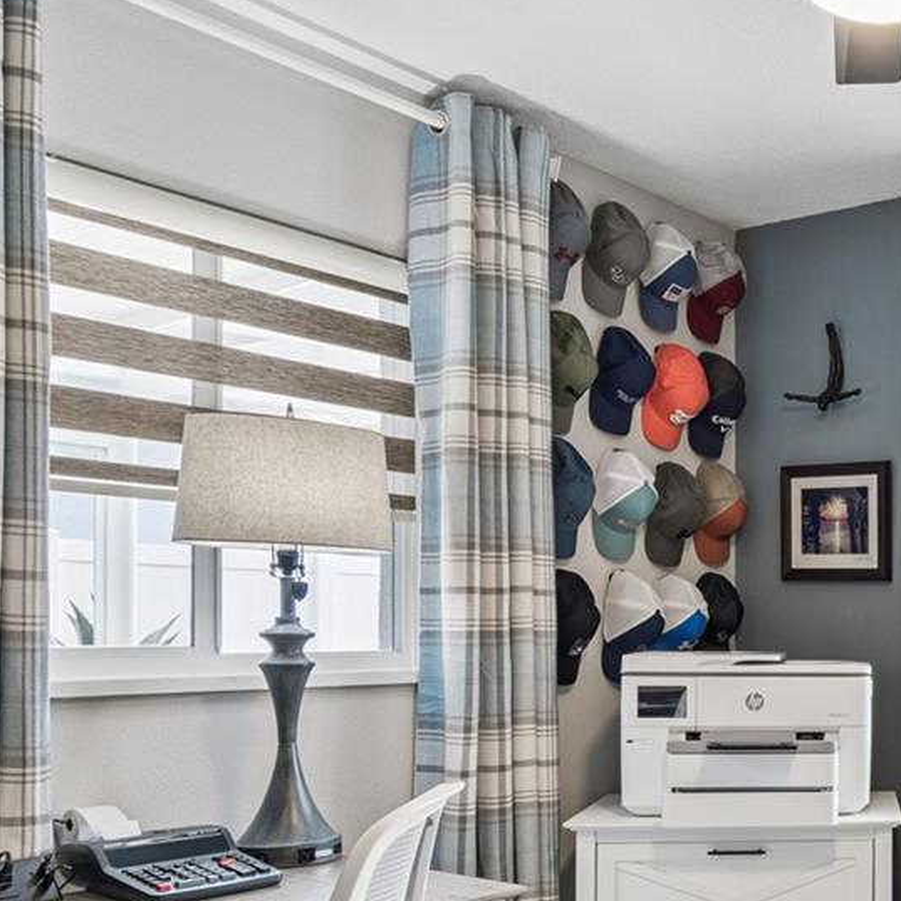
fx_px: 1119
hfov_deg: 36.4
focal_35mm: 38
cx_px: 1015
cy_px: 587
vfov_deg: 43.4
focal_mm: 10
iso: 100
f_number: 7.1
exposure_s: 1/20
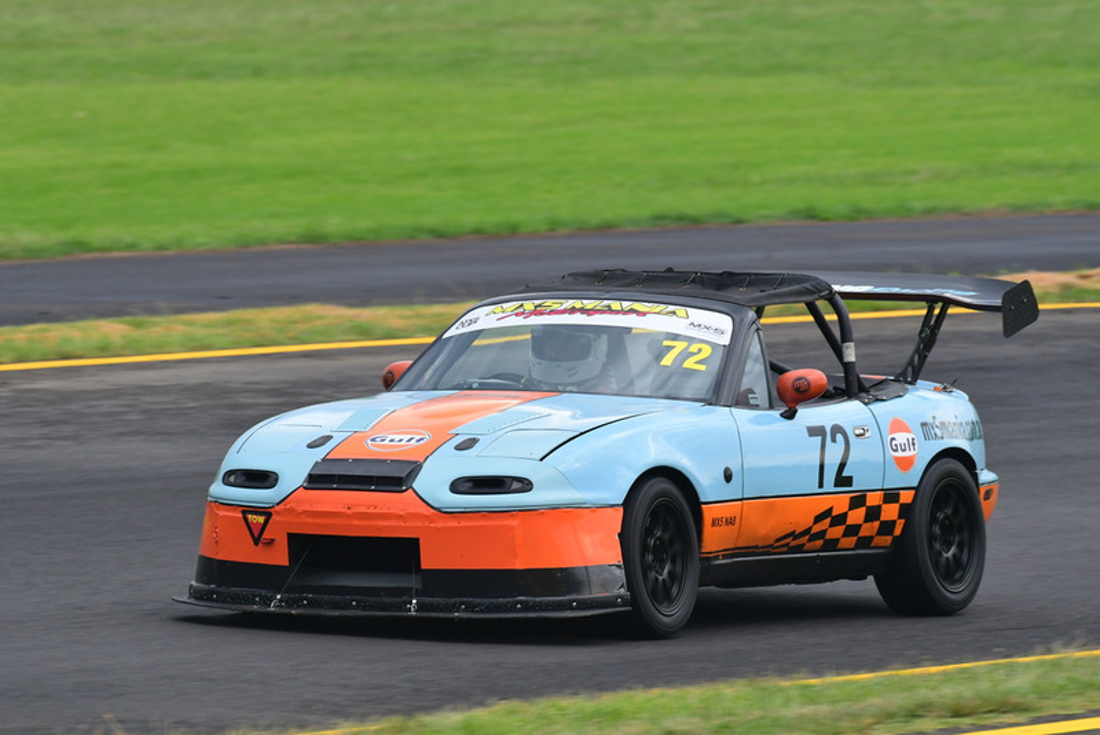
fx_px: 20173
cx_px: 550
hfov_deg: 3.1
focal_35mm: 660
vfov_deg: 2.1
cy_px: 368
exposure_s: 1/500
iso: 800
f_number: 10
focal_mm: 440
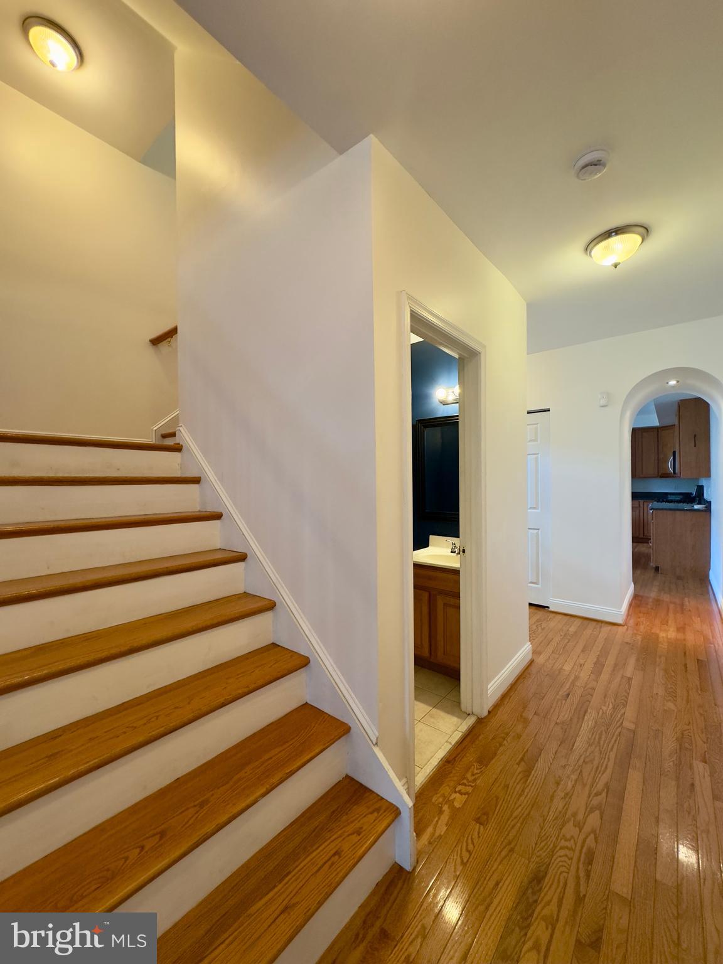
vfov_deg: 102.1
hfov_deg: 85.7
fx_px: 390
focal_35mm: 14
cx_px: 362
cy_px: 482
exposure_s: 1/60
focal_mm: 2.22
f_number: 2.2
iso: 320
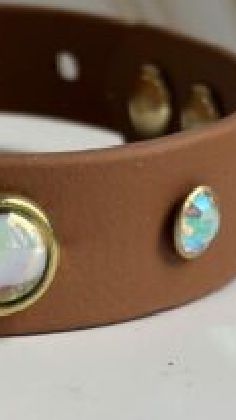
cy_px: 201
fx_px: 2274
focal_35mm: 204
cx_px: -86
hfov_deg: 5.9
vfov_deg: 10.6
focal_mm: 6.86
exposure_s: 1/303
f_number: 1.78
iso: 80
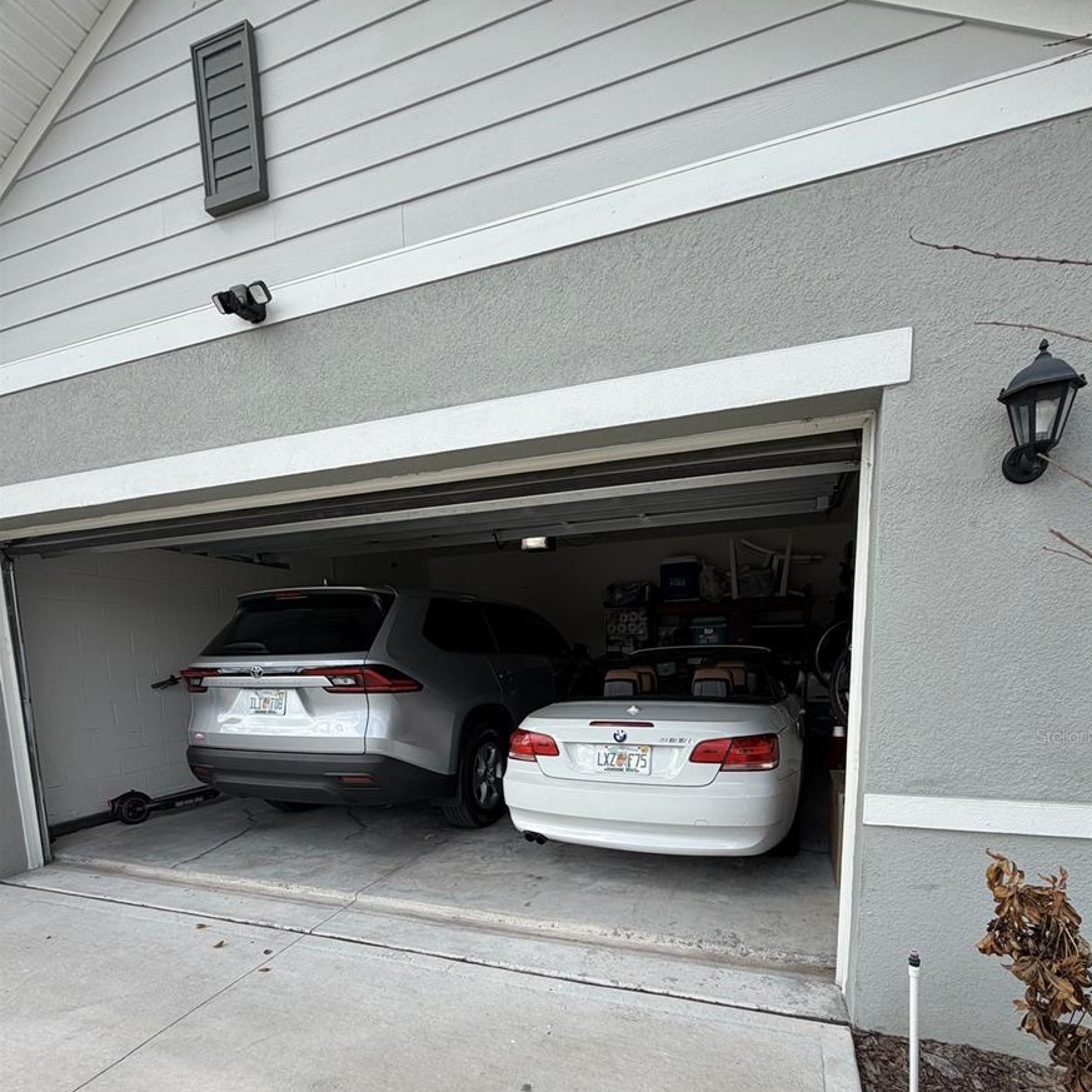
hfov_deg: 83.9
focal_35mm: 17
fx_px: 607
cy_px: 736
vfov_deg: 80.9
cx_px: 562
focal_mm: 2.22
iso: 32
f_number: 2.2
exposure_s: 1/770
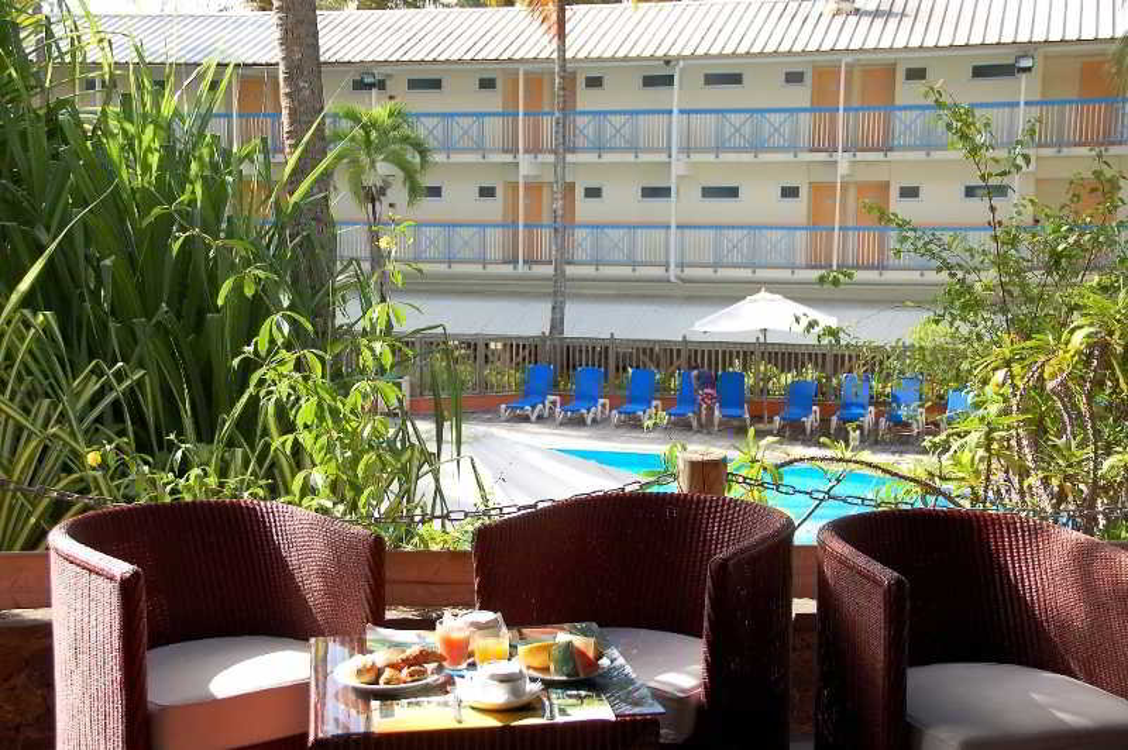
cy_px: 375
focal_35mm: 51
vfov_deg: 26.4
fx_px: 1597
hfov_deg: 38.9
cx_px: 564
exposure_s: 1/200
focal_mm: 34
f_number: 7.1
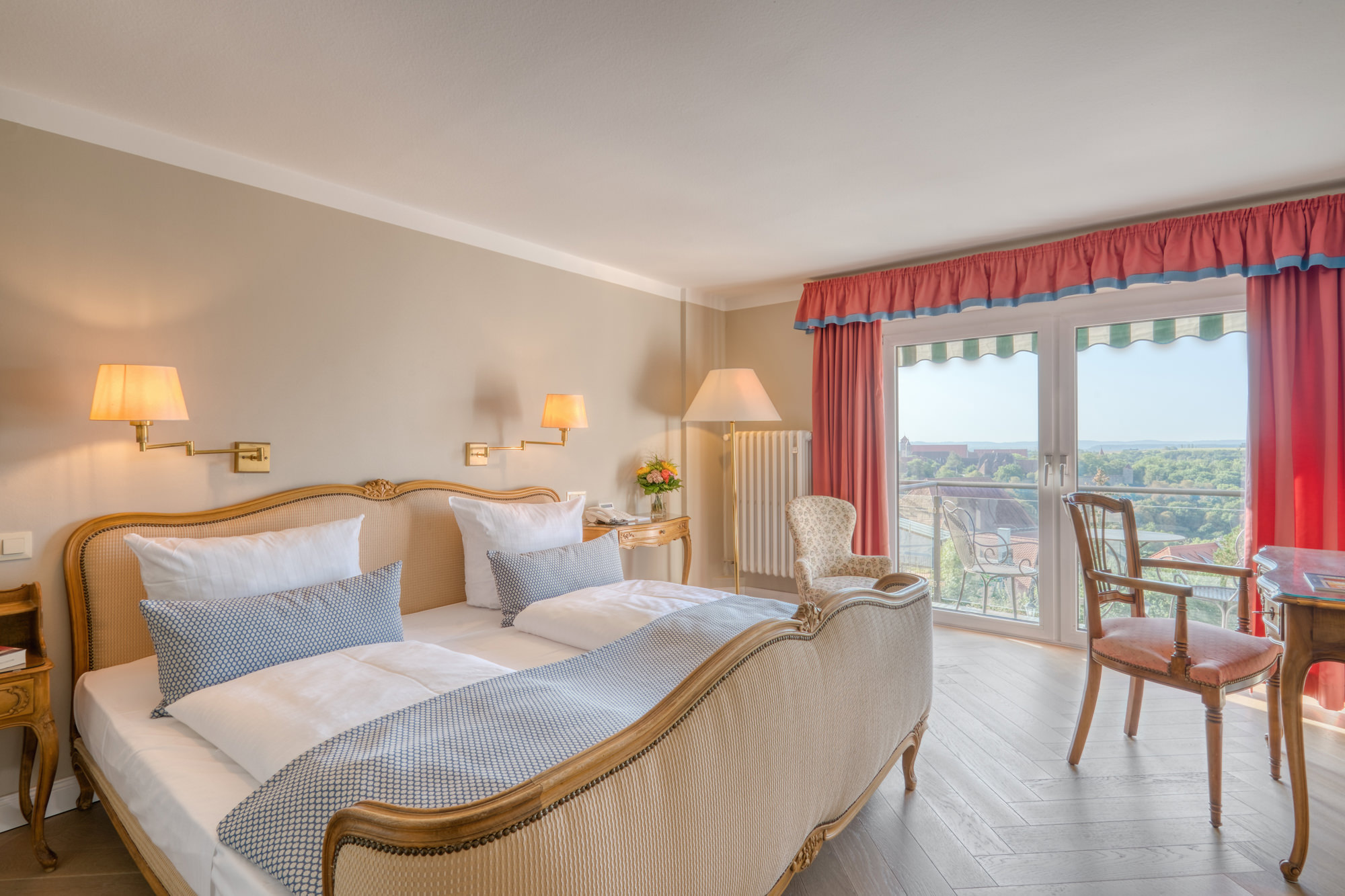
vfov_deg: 70.4
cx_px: 672
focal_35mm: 17
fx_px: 635
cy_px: 448
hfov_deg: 93.3
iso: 500
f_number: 16
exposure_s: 1/15
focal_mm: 17
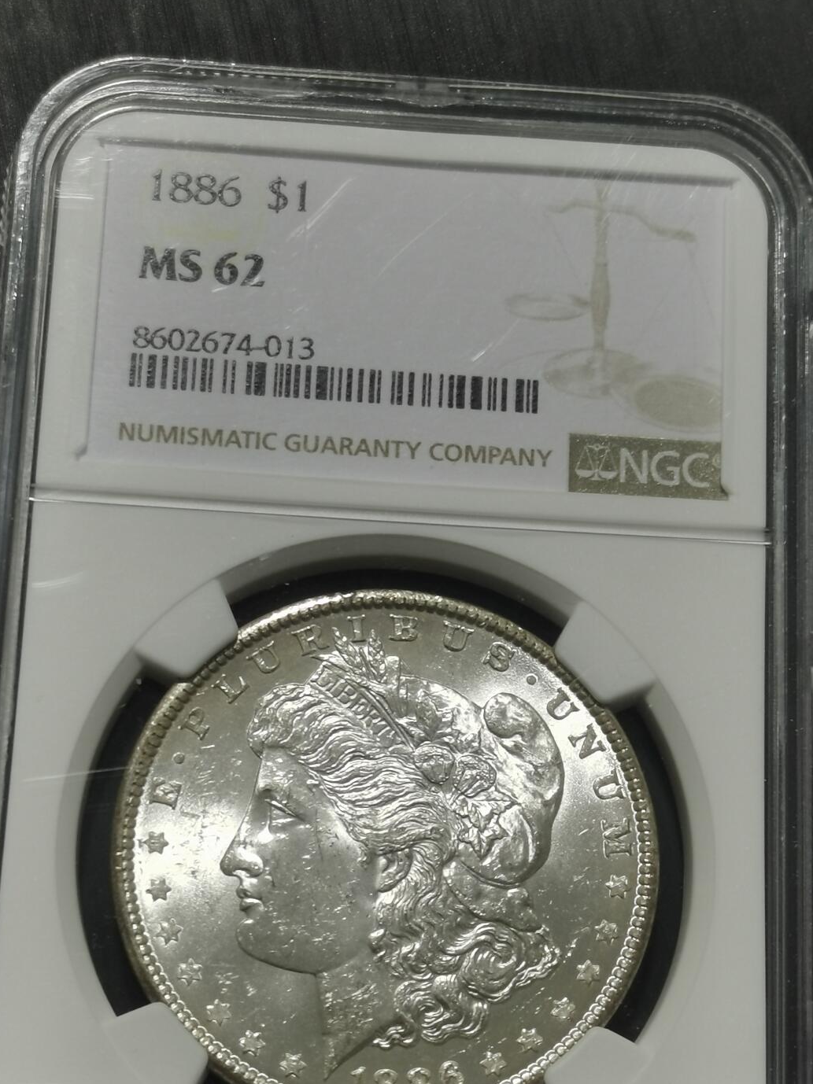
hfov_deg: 18.2
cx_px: 375
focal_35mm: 81
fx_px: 2537
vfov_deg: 24.1
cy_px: 573
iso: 50
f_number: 1.8
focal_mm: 5.58
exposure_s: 1/100
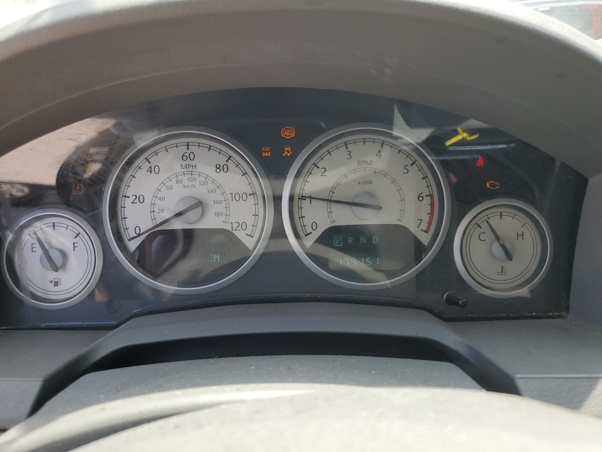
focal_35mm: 26
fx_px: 452
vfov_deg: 53.1
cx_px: 301
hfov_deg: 67.3
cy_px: 226
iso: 50
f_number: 1.5
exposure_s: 1/588
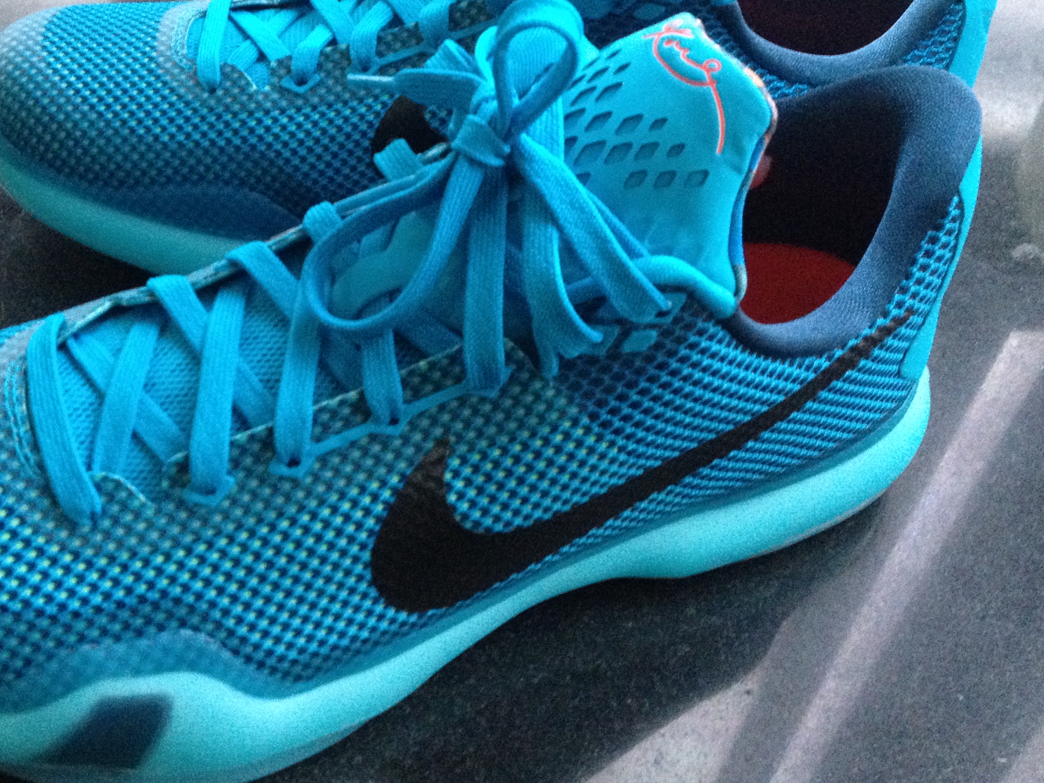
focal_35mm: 51
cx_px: 409
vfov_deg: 28.4
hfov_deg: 37.3
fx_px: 1538
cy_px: 268
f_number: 2.4
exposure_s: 1/15
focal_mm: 4.28
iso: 400
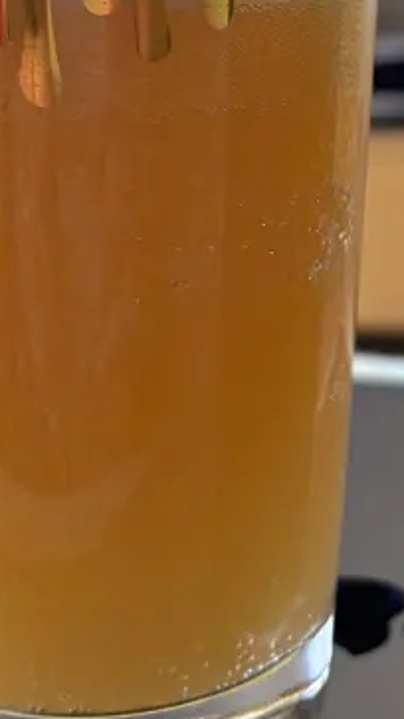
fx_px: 1525
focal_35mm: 80
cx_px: 442
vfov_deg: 26.1
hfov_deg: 14.7
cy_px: 162
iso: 250
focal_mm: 5.96
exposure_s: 1/60
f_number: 1.6
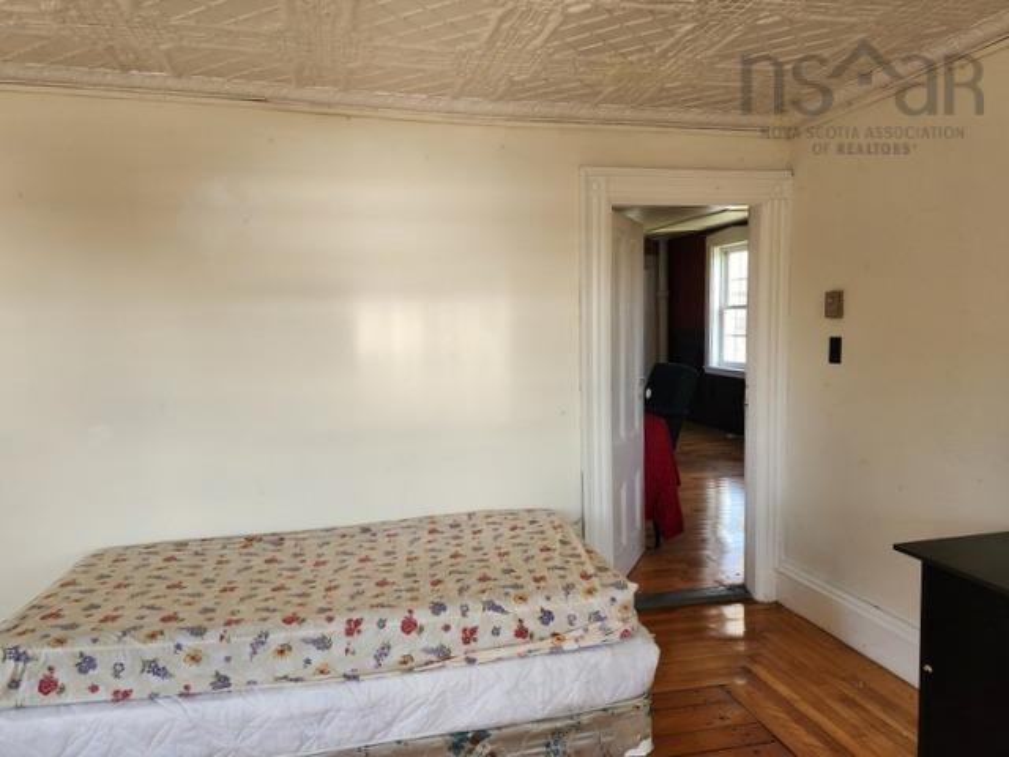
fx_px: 670
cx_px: 504
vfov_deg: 58.9
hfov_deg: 73.9
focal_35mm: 23
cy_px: 378
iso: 80
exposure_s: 1/180
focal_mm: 6.4
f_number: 1.8
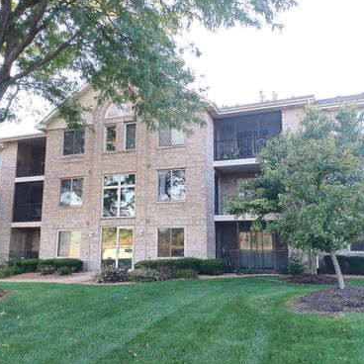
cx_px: 186
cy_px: 182
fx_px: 357
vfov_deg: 54.0
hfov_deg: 54.0
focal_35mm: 30
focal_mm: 4.6
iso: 64
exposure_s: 1/120
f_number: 1.8
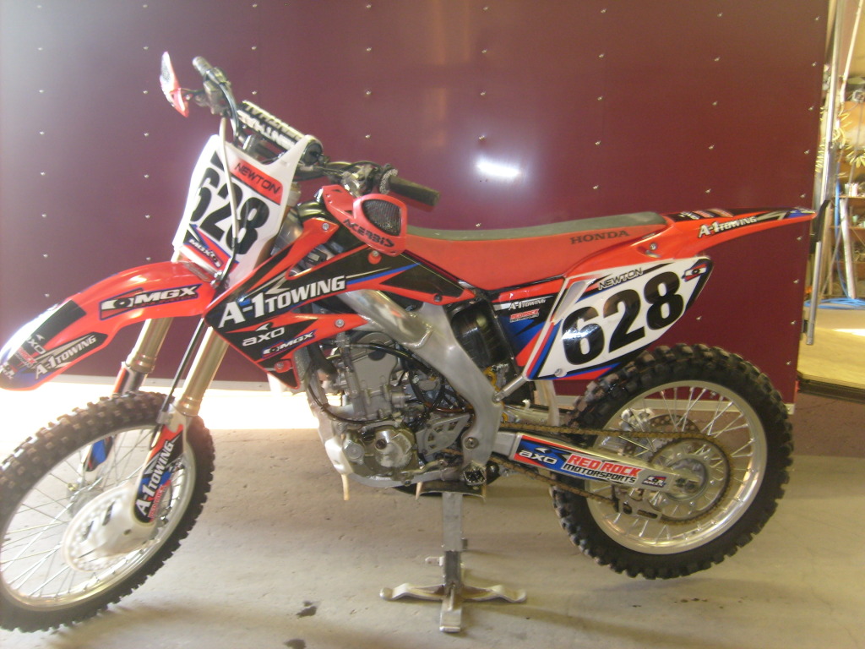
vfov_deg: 40.7
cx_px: 432
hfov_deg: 52.6
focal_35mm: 35
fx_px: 875
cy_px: 324
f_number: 2.8
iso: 80
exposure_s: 1/4
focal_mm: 5.8
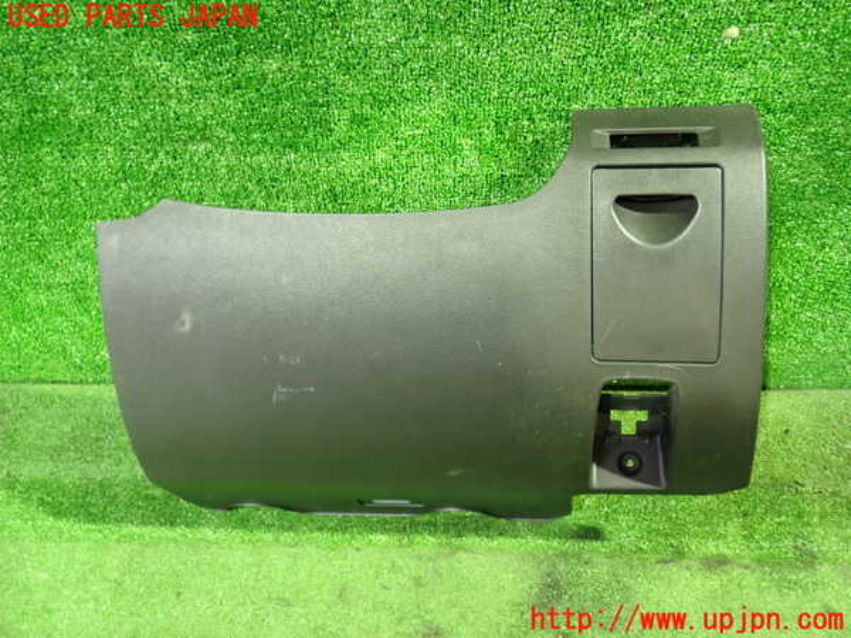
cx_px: 426
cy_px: 319
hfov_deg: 60.0
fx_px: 738
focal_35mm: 30
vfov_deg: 46.8
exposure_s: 1/13
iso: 800
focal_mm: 5.4
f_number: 2.3
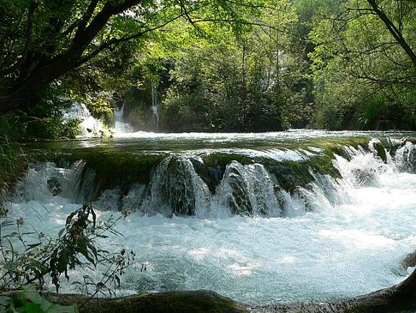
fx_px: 445
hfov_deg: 50.1
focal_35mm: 37
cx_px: 209
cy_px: 158
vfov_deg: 38.7
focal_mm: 6
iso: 80
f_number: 4
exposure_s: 1/160
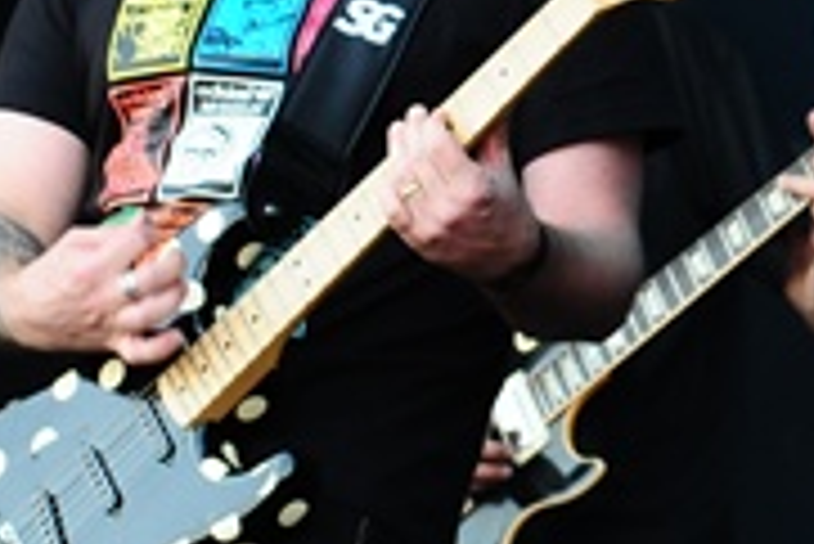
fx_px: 9006
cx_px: 693
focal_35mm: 398
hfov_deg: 5.2
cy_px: -108
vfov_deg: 3.5
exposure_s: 1/250
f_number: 5.6
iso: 1000
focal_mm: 80
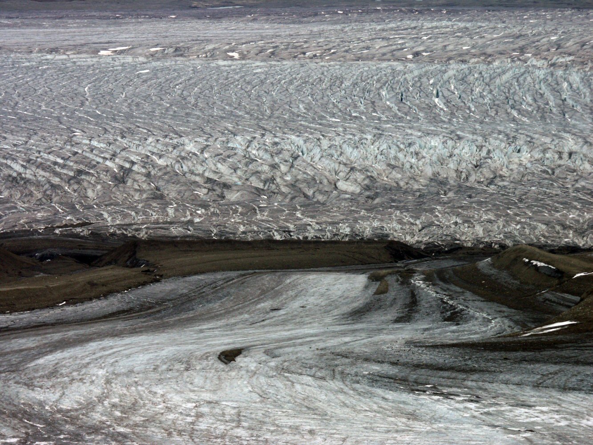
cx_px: 296
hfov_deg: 13.9
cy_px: 222
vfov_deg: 10.4
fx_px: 2433
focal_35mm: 142
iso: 100
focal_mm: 36.2
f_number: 6.3
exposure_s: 1/320
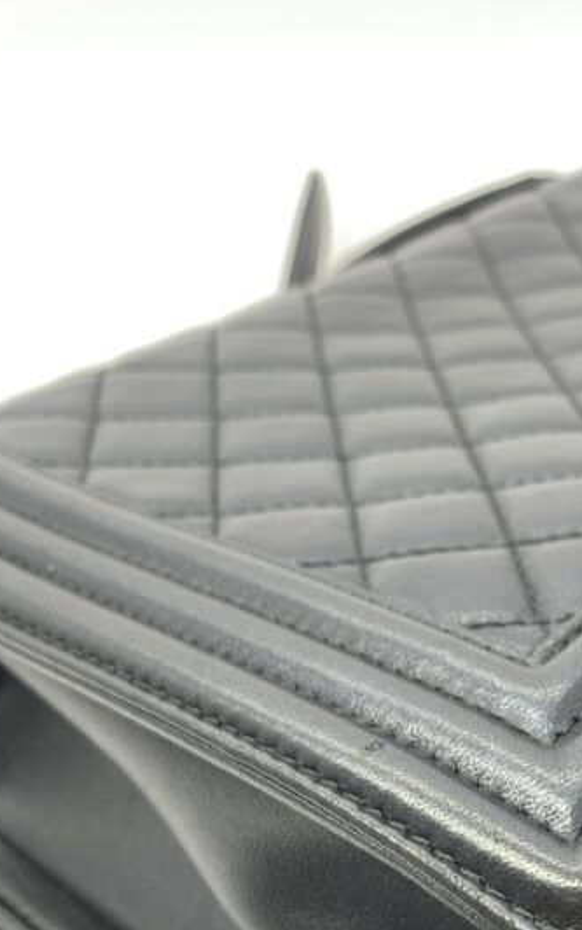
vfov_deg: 37.9
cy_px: 582
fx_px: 1344
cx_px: 449
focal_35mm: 53
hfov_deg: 24.1
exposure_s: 1/50
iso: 50
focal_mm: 4.25
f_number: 1.8
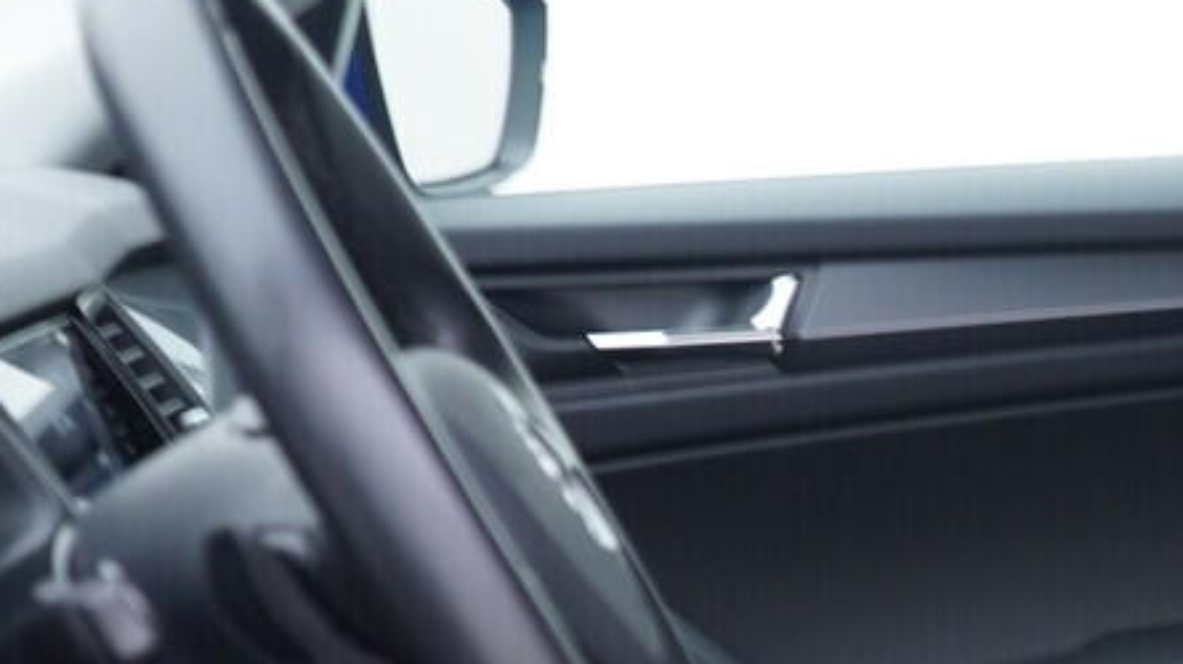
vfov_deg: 9.7
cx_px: 1534
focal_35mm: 122
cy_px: 858
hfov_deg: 16.6
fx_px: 3826
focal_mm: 24
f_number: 2.8
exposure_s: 1/40
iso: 200
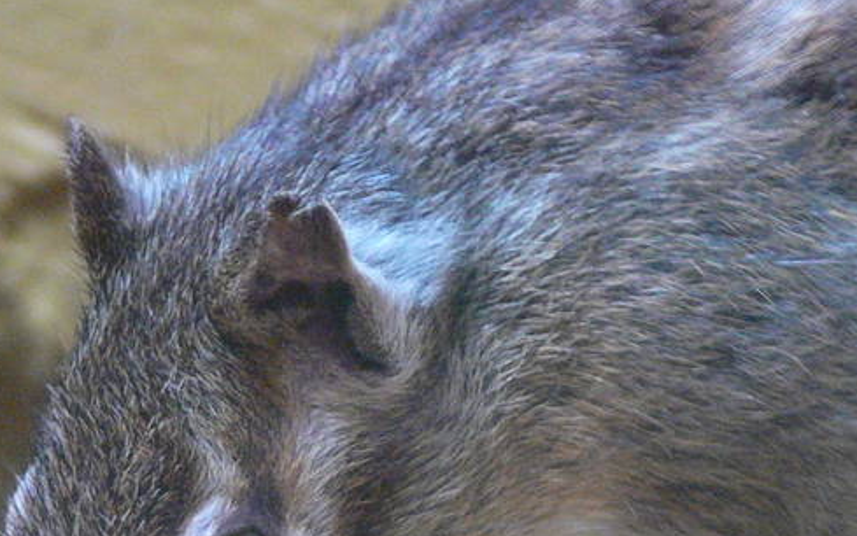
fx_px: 10210
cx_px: 633
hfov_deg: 4.8
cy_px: 375
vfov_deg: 3.0
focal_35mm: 437
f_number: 3.6
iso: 200
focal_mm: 26.5
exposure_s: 1/13
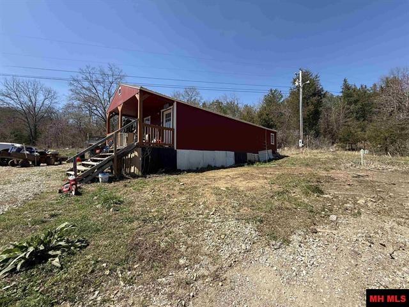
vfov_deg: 85.7
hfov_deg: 102.1
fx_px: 165
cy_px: 154
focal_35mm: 14
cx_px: 204
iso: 50
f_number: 2.2
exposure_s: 1/1125
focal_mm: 2.22
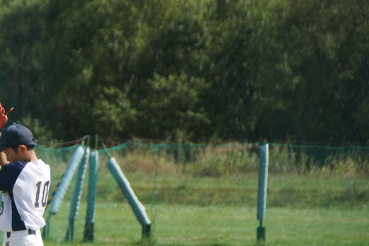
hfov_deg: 4.4
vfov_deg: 2.9
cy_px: 236
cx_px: 11
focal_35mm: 472
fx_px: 4836
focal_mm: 160
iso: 320
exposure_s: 1/1000
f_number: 6.3
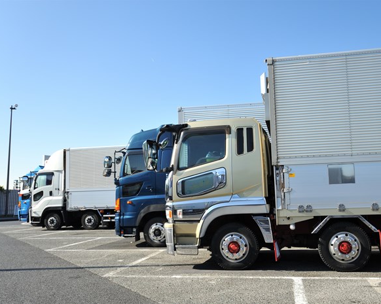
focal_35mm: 36
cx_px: 219
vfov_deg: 41.1
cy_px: 156
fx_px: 406
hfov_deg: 50.1
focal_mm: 31
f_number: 9
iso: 250
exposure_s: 1/400
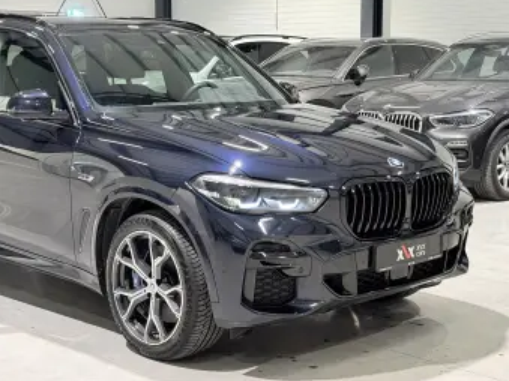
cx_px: 264
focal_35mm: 51
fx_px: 750
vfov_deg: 28.5
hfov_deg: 37.5
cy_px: 194
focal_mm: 6.76
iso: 200
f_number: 1.78
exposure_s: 1/49
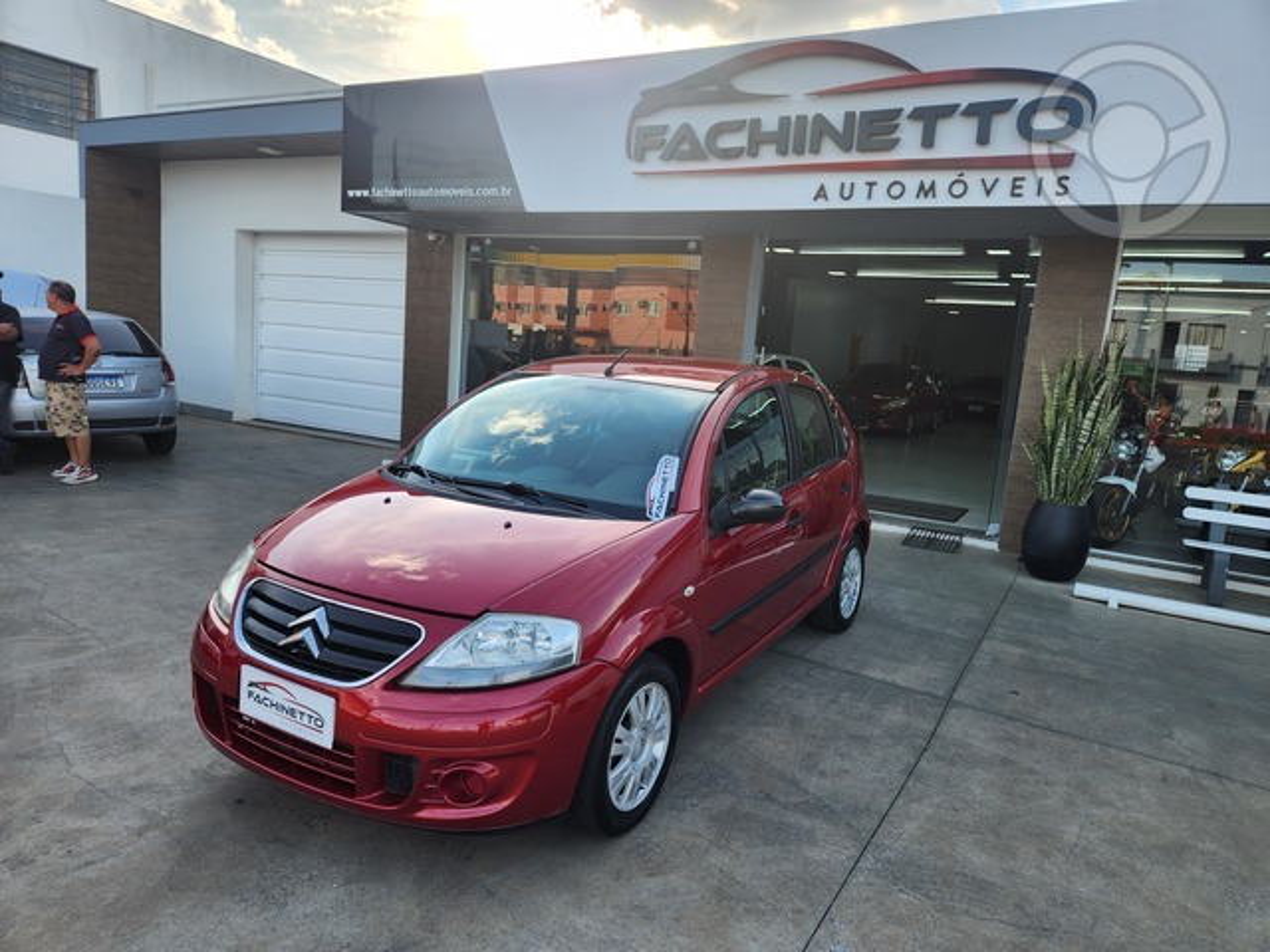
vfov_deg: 58.9
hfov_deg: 73.9
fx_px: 844
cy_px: 476
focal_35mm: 23
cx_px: 635
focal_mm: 5.4
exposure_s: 1/349
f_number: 1.8
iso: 20
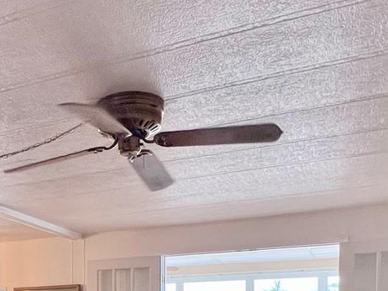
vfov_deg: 27.3
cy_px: 372
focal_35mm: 45
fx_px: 505
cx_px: 69
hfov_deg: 40.1
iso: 100
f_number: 1.8
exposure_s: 1/120
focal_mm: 1.57
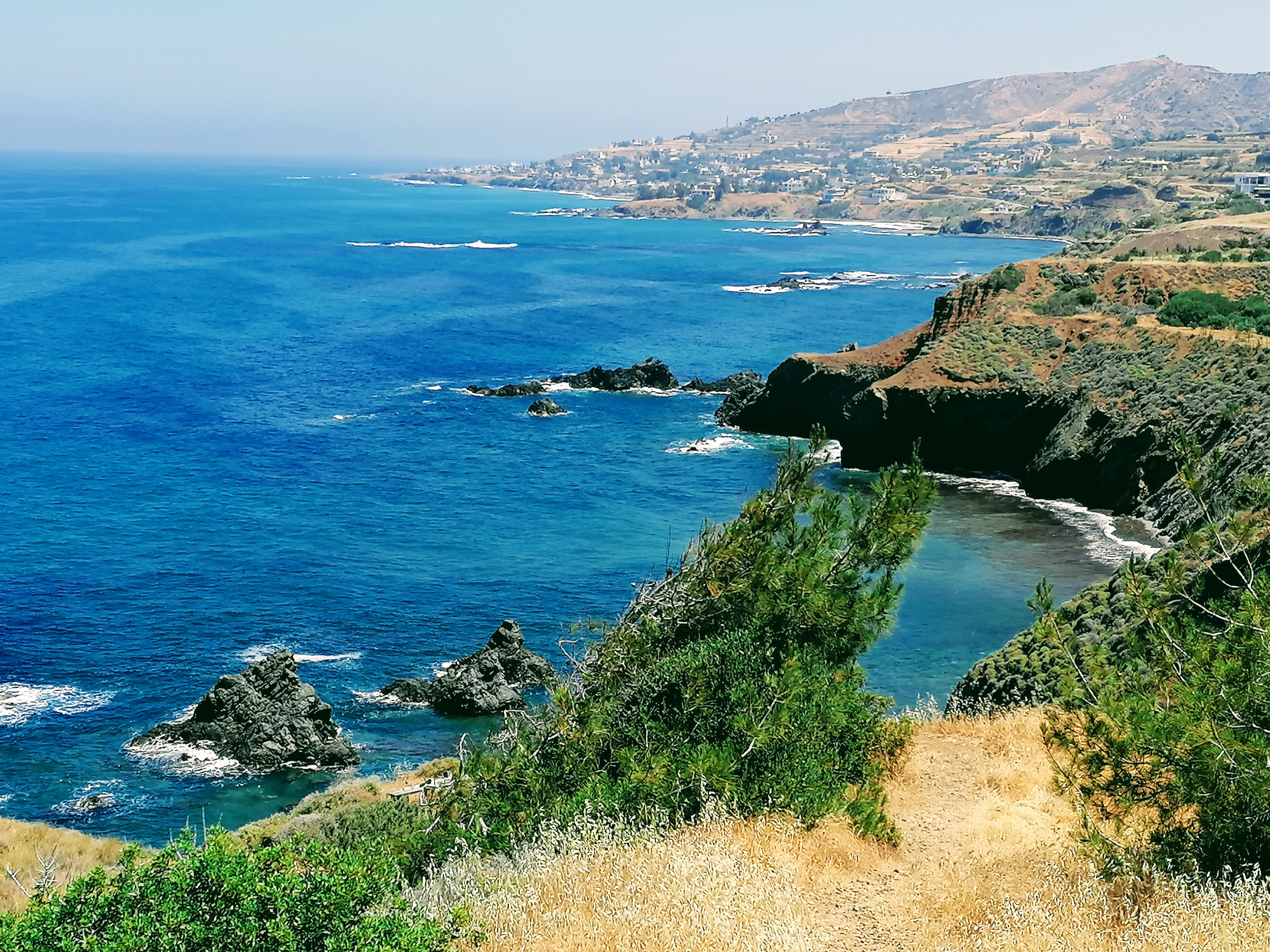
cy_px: 476
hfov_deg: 32.2
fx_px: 2201
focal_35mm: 60
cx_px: 635
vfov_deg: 24.4
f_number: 1.8
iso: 50
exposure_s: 1/1456
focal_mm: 4.75
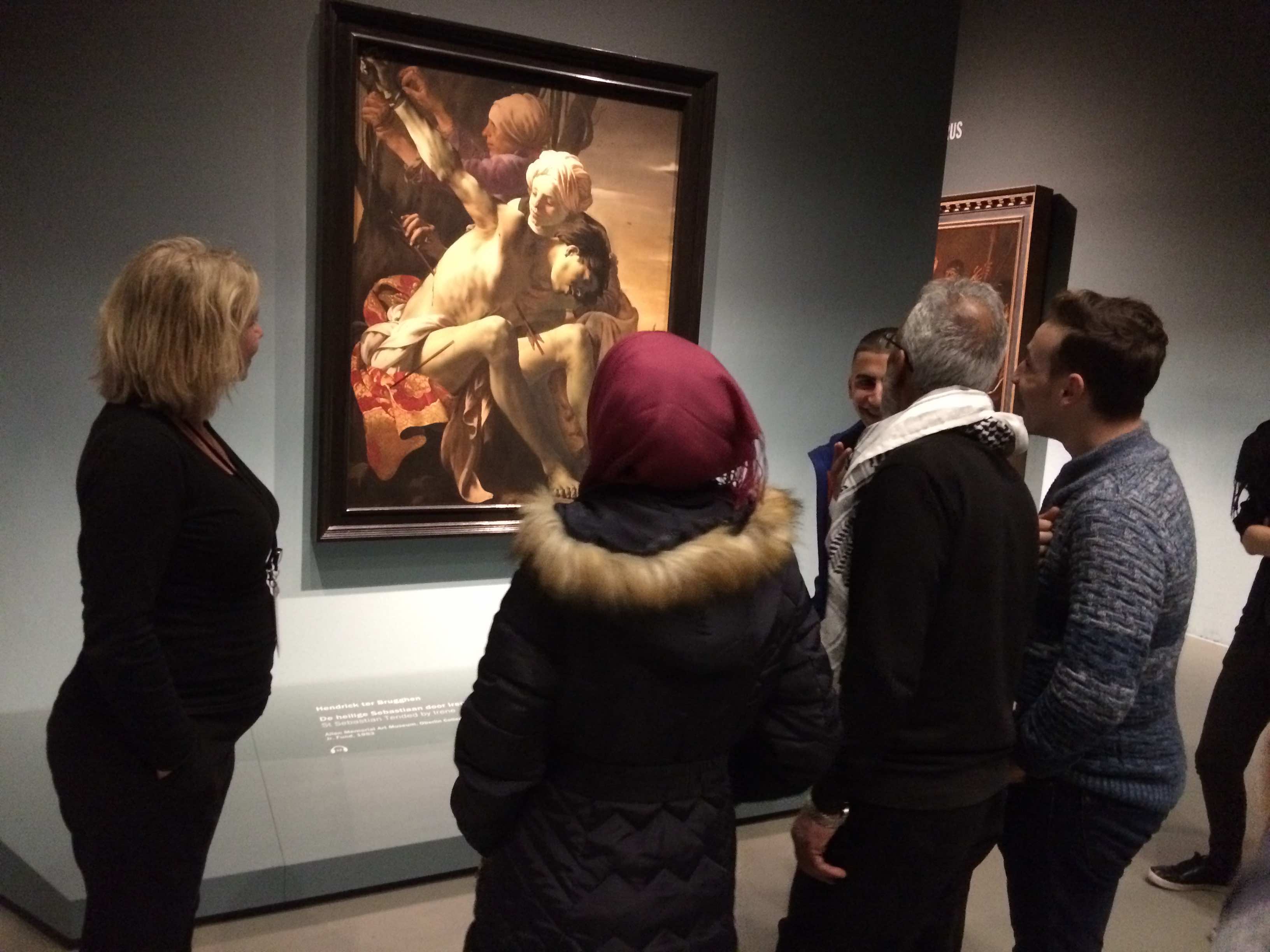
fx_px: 1064
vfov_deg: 48.2
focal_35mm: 29
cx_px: 635
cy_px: 476
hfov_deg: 61.7
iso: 500
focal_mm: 4.15
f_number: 2.2
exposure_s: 1/17
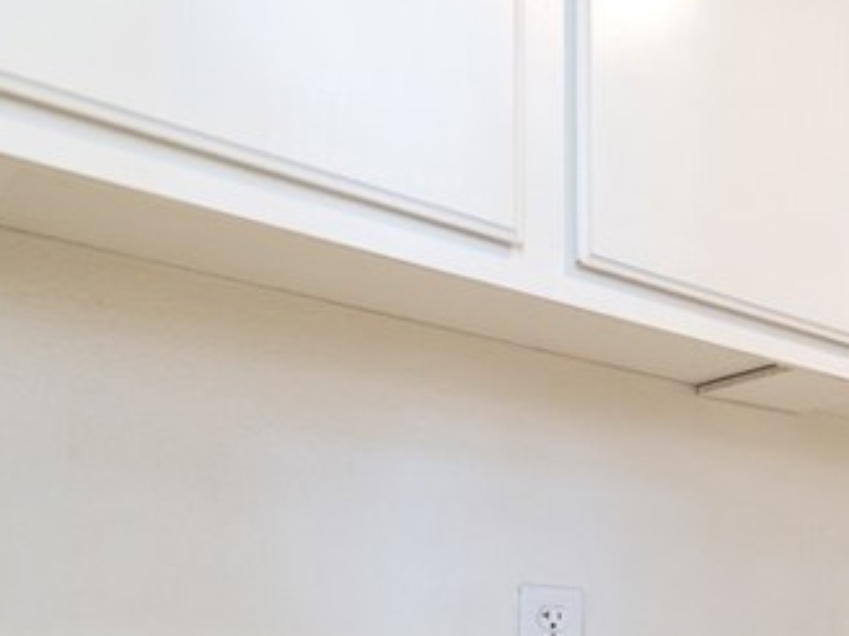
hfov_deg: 30.2
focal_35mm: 42
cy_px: 679
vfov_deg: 31.0
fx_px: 1030
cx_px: 1211
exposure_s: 1/60
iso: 450
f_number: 4
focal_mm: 14
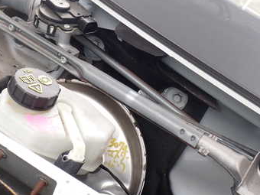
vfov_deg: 27.3
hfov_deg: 36.2
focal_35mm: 53
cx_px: 122
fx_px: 398
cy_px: 58
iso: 100
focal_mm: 5.4
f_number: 3.2
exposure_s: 1/125
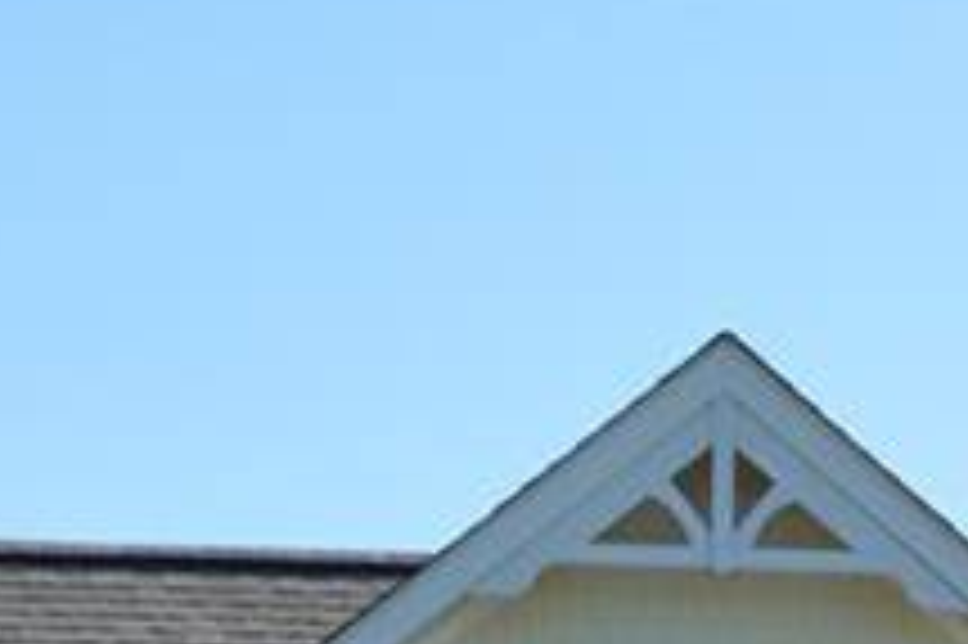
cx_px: 684
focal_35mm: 186
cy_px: 1320
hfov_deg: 11.0
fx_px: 4997
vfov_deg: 7.1
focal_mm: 26
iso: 100
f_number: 8
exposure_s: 1/250
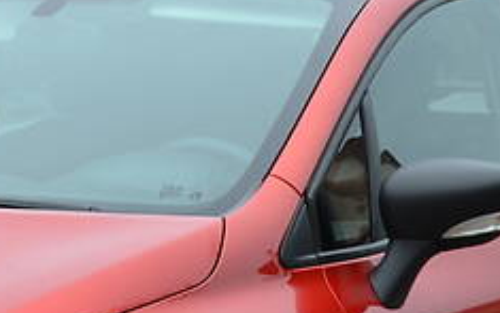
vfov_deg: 6.0
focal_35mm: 219
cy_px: 365
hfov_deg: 9.5
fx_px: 2985
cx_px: 40
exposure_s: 1/80
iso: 200
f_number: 5.3
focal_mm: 42
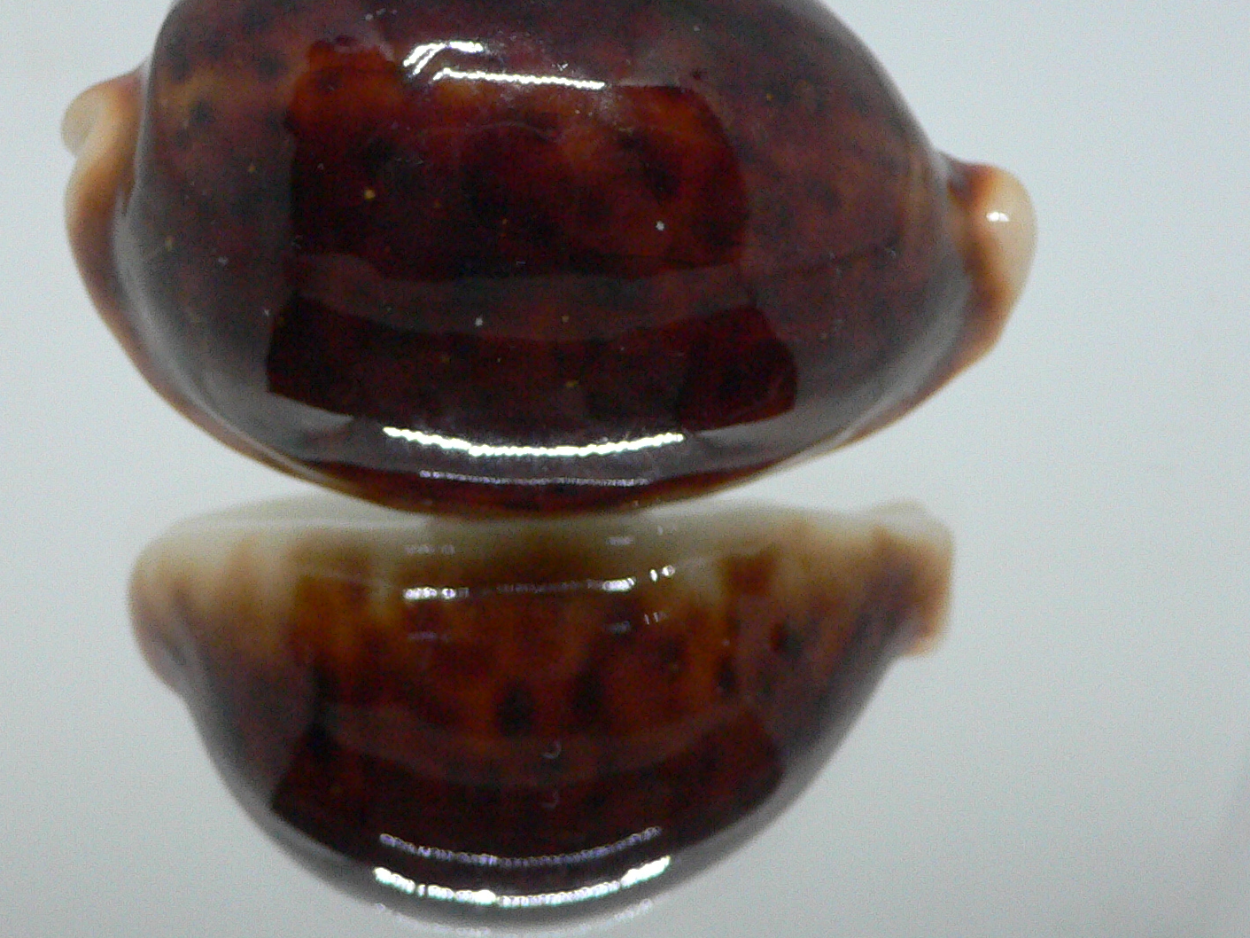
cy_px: 286
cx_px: 544
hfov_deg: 38.1
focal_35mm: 50
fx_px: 1805
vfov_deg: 28.8
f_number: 2.8
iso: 200
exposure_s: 1/40
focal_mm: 4.6
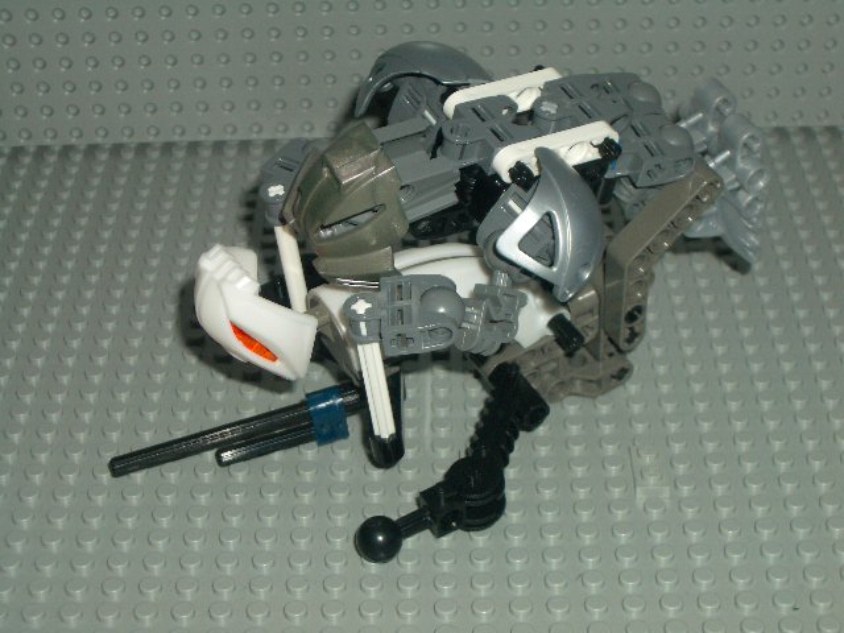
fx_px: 1804
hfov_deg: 26.3
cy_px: 316
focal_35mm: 74
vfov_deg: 19.9
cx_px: 422
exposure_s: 1/60
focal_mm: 12.2
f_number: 3.9
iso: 100
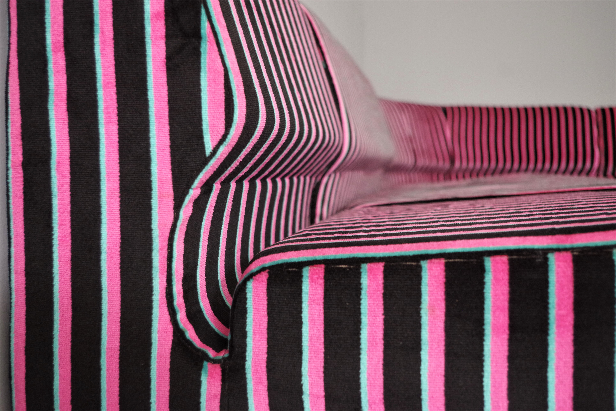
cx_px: 308
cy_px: 206
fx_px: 616
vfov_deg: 36.9
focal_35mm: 36
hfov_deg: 53.1
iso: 1600
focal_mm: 24.38
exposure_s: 1/60
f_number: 4
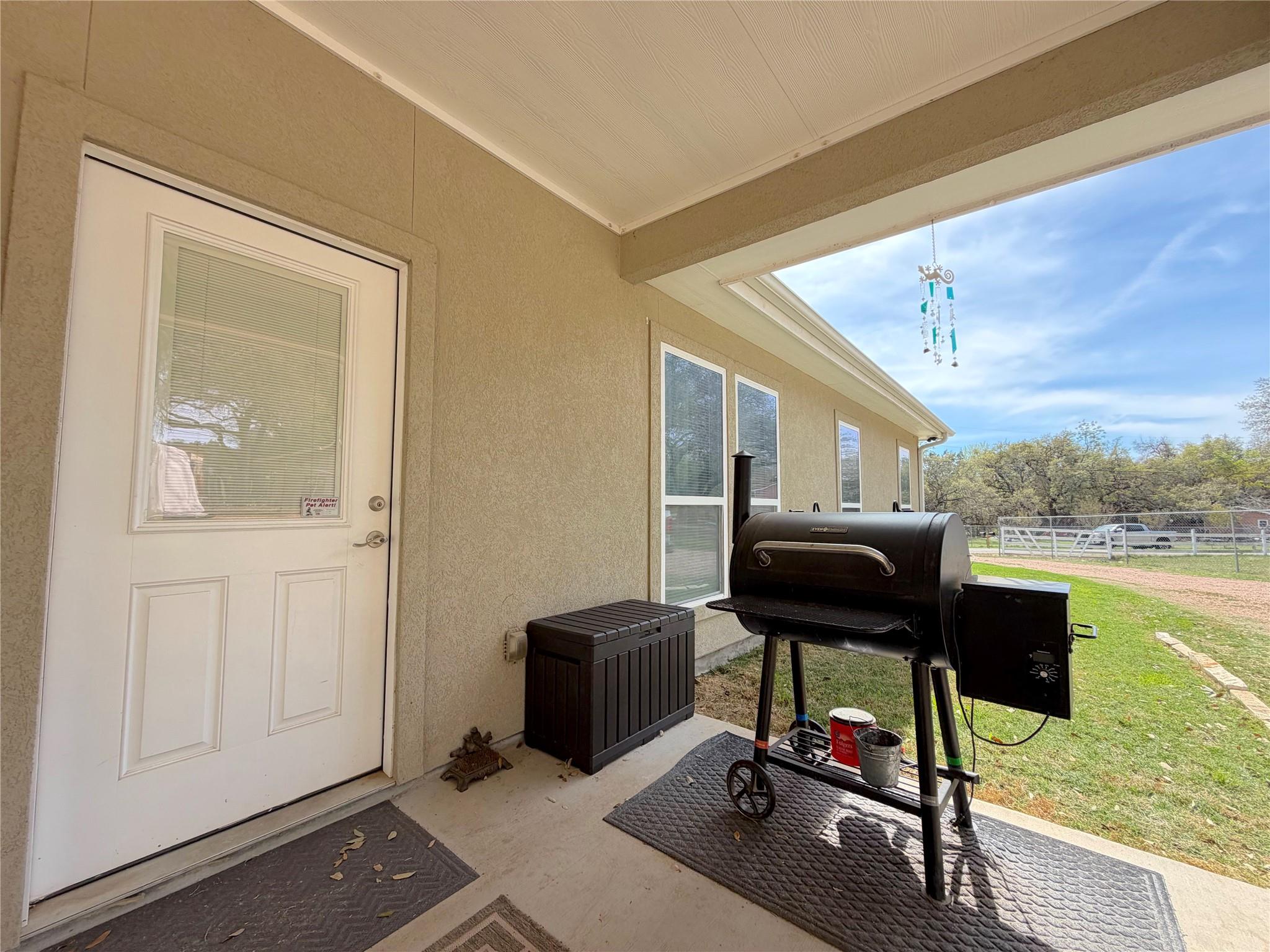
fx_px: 514
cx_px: 635
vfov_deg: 85.7
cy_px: 476
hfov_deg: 102.1
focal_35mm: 14
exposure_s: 1/502
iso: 40
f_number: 2.2
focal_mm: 2.22
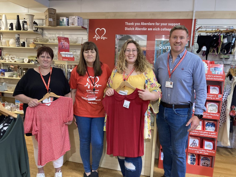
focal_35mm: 28
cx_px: 118
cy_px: 88
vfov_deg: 49.8
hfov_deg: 63.4
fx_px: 191
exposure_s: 1/50
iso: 125
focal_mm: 3.99
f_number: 1.8
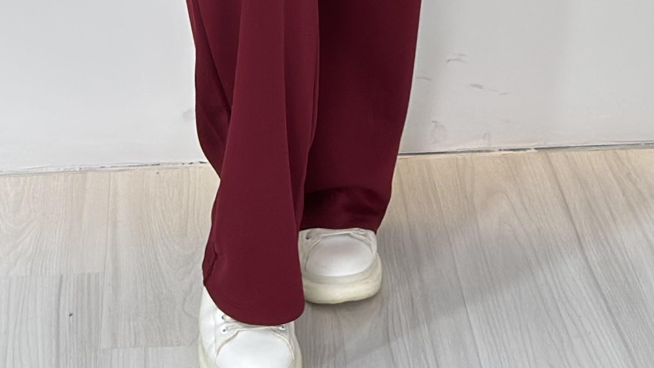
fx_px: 2601
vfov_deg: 7.6
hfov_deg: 14.3
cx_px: 320
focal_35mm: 150
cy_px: -445
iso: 80
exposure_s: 1/134
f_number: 1.78
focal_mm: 6.86
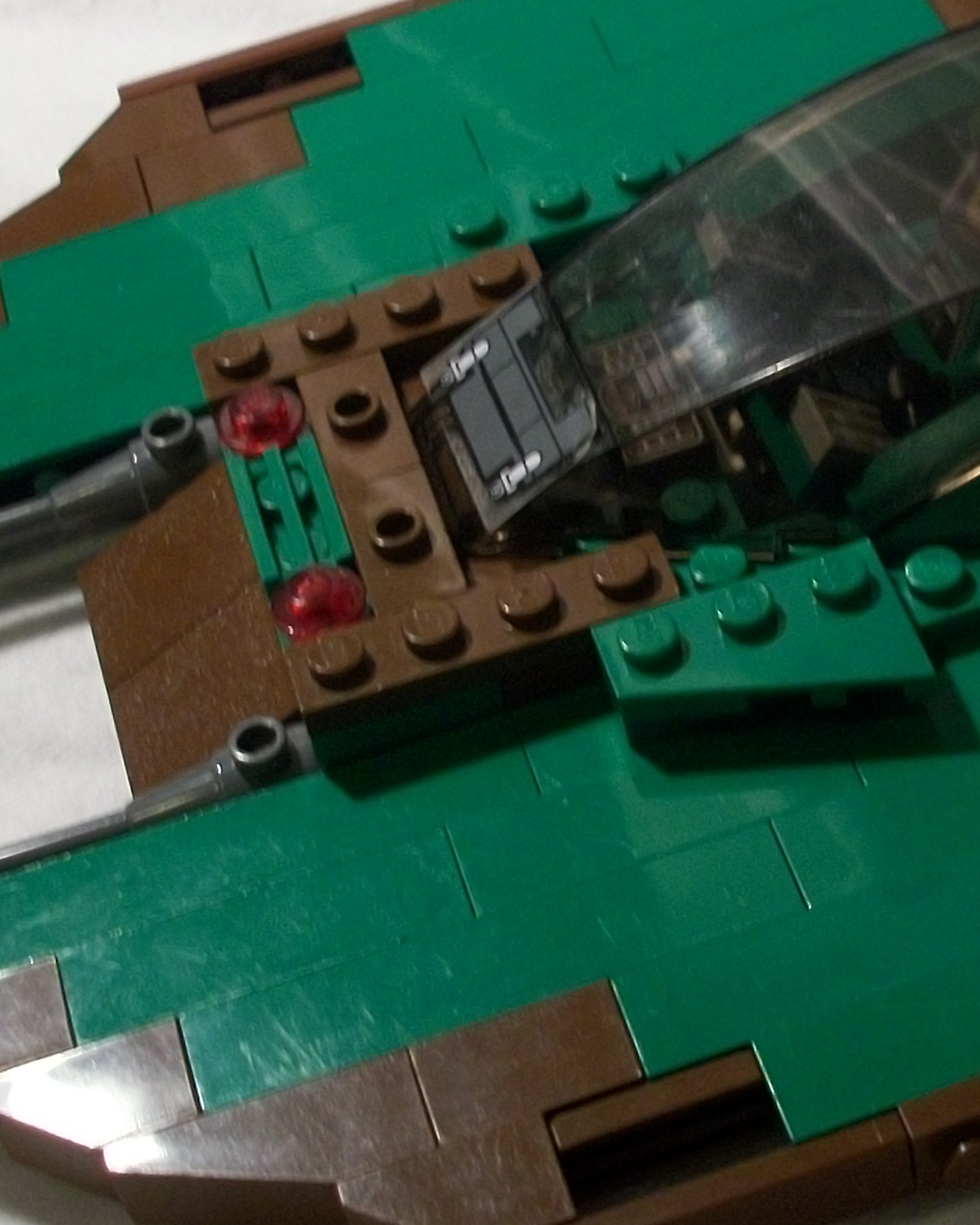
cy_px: 564
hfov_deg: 17.7
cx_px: 952
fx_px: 3082
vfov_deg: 22.5
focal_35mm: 85
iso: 160
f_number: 3.1
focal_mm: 6.3
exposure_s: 1/30
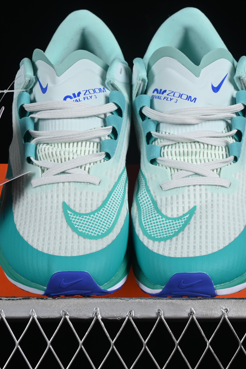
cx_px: 130
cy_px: 184
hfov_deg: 12.1
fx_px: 1158
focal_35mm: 113
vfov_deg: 18.1
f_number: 8
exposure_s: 1/80
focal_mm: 50
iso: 160
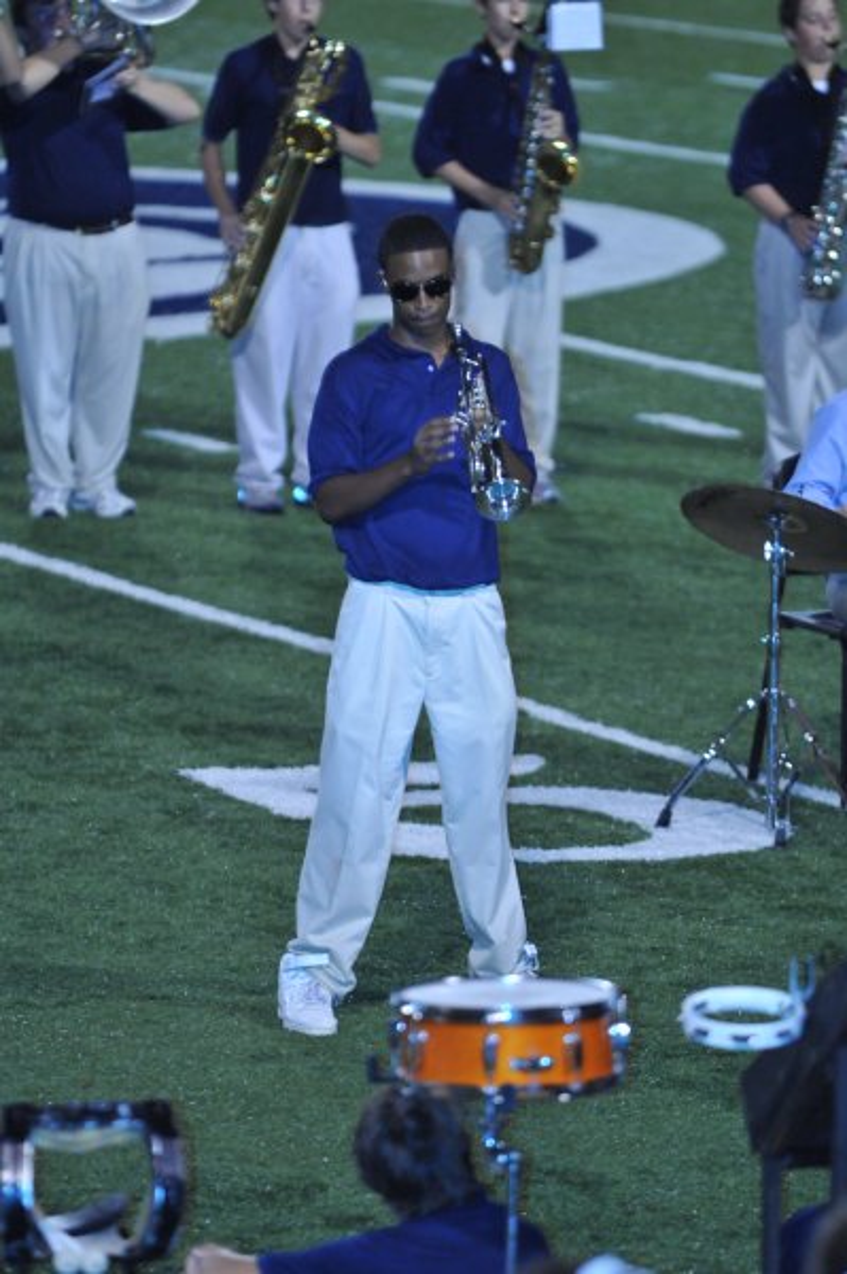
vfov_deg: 6.9
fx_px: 10605
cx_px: 424
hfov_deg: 4.6
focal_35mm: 300
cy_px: 637
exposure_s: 1/250
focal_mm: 200
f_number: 2.8
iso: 1600
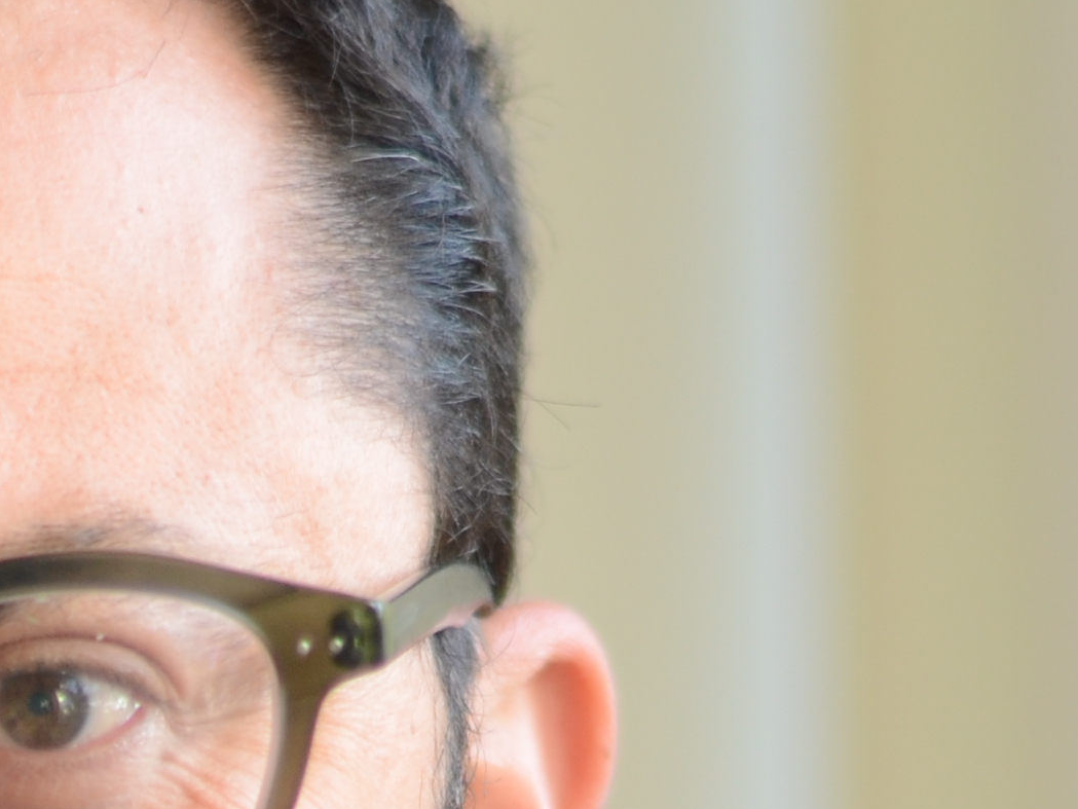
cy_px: 1627
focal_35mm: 338
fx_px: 10527
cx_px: -174
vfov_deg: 4.3
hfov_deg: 5.8
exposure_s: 1/250
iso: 200
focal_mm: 50
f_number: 2
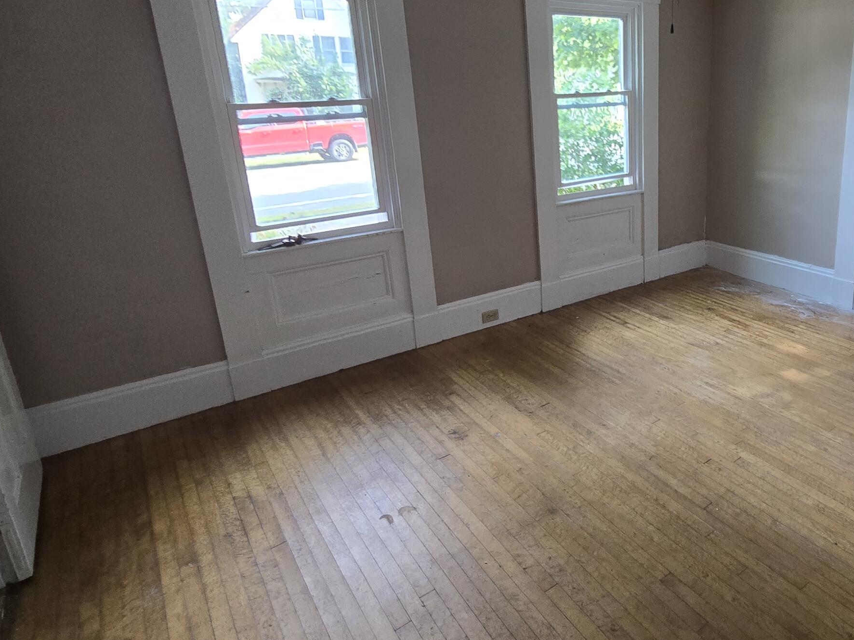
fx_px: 543
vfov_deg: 60.6
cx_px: 596
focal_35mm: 22
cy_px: 256
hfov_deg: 73.1
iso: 250
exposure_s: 1/60
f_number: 2.2
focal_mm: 2.2
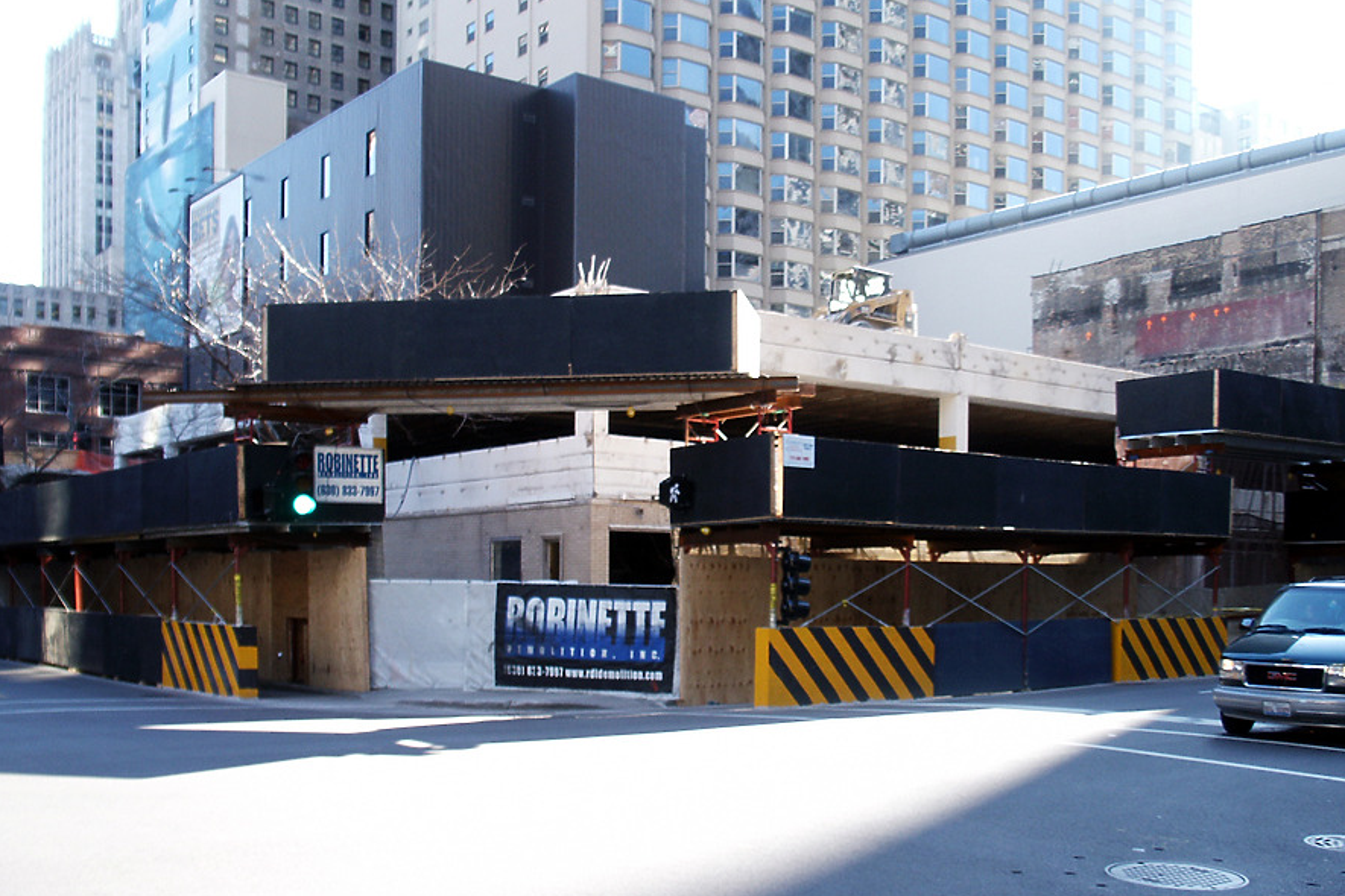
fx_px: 1382
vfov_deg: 35.9
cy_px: 420
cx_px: 681
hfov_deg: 51.9
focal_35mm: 37
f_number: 3
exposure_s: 1/90
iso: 64
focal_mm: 7.18
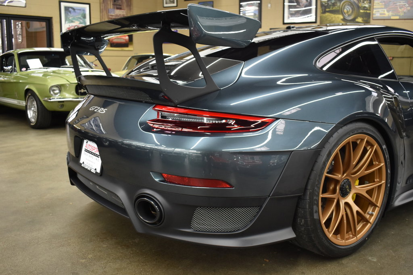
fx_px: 413
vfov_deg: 36.9
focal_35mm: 36
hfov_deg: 53.1
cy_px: 138
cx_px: 206
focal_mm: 24
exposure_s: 1/40
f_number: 3.8
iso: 900
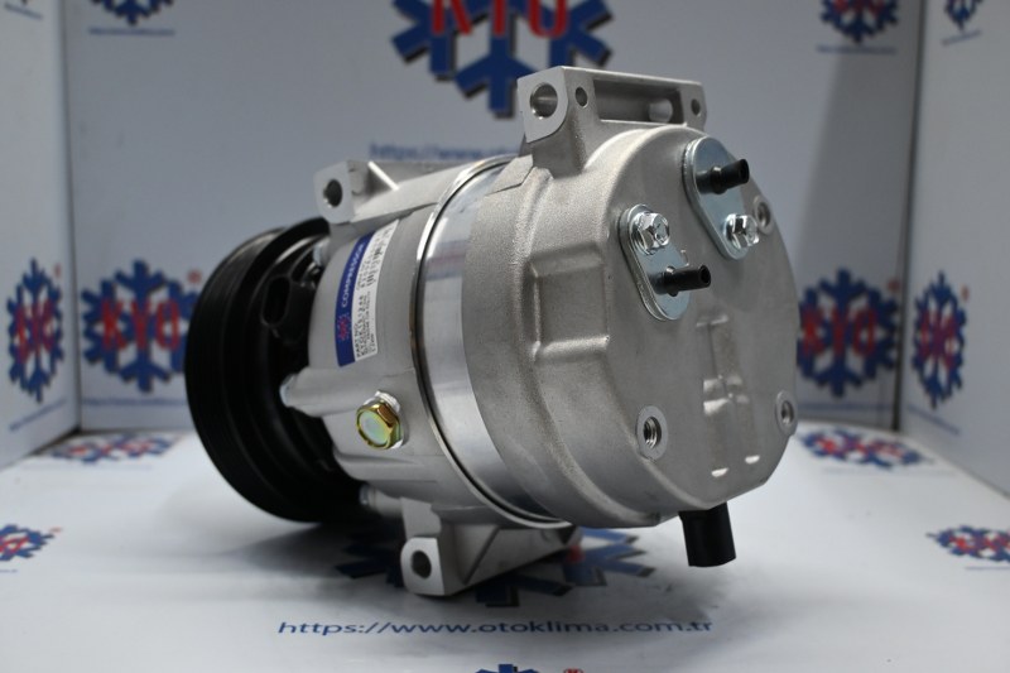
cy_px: 336
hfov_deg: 51.3
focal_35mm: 38
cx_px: 505
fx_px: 1052
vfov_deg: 35.5
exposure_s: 1/125
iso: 900
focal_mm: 25
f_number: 4.2
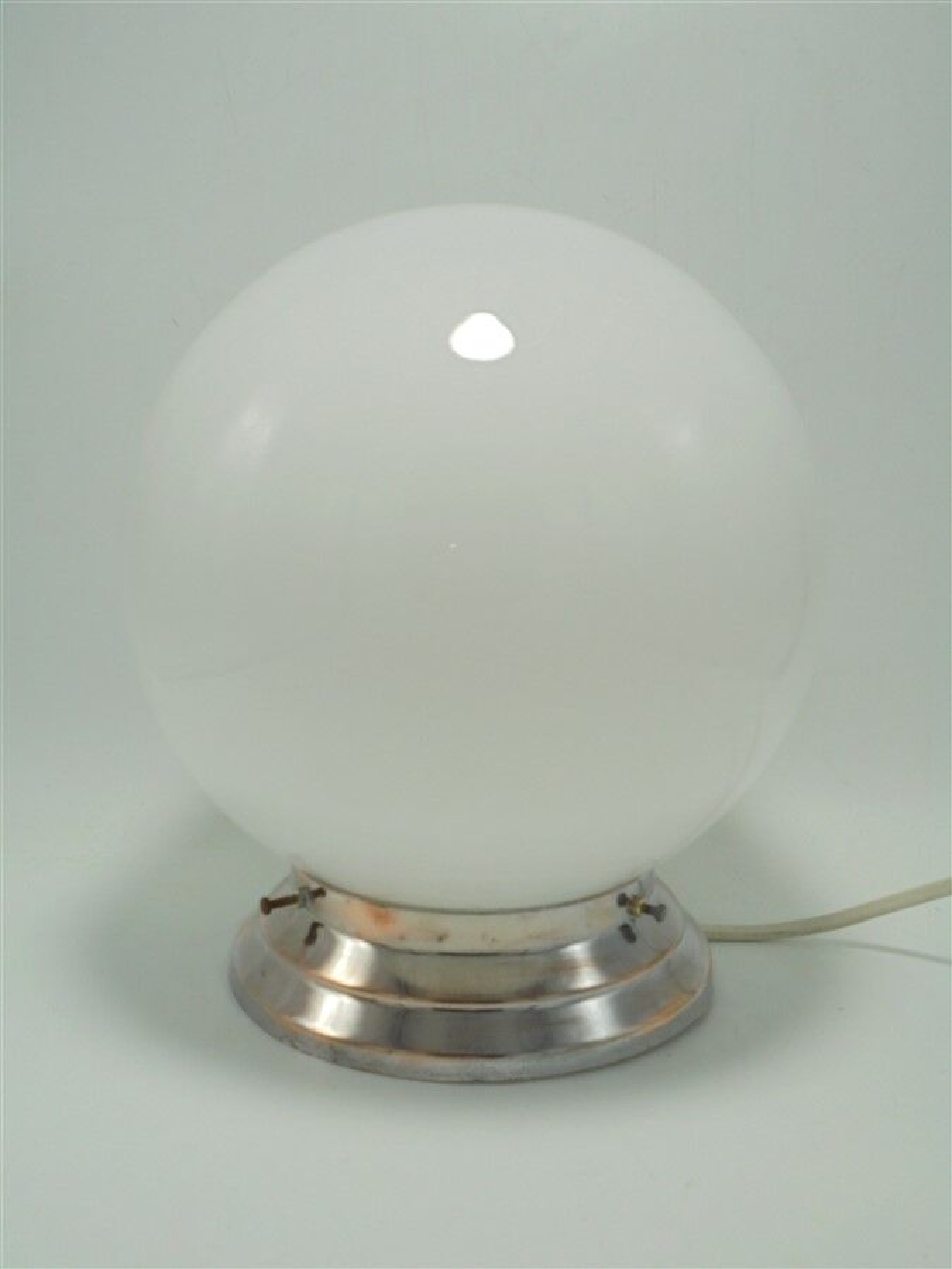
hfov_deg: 37.7
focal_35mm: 38
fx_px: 1393
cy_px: 634
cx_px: 476
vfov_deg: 49.0
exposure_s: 1/100
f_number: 4.2
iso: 100
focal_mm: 6.9
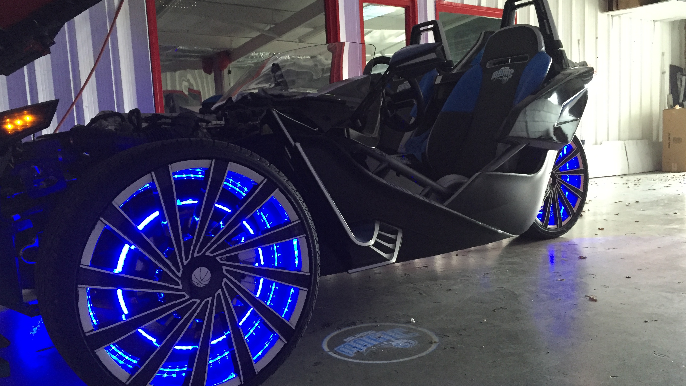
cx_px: 344
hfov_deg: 61.0
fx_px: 582
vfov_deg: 36.7
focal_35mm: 32
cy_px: 206
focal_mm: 4.15
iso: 250
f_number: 2.2
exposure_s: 1/30
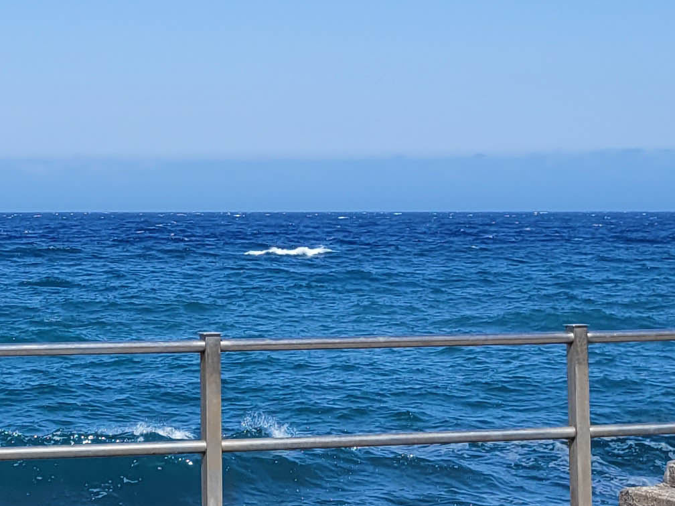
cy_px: 111
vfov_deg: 14.2
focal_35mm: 104
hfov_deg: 18.5
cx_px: 32
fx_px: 2028
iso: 40
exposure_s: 1/2517
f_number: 1.8
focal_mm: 5.4
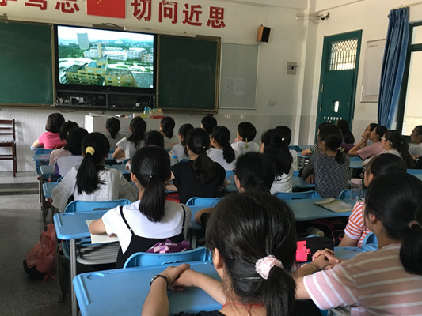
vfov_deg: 38.6
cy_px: 184
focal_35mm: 37
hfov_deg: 50.1
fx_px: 451
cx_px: 204
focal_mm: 4.15
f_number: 2.2
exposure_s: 1/33
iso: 160
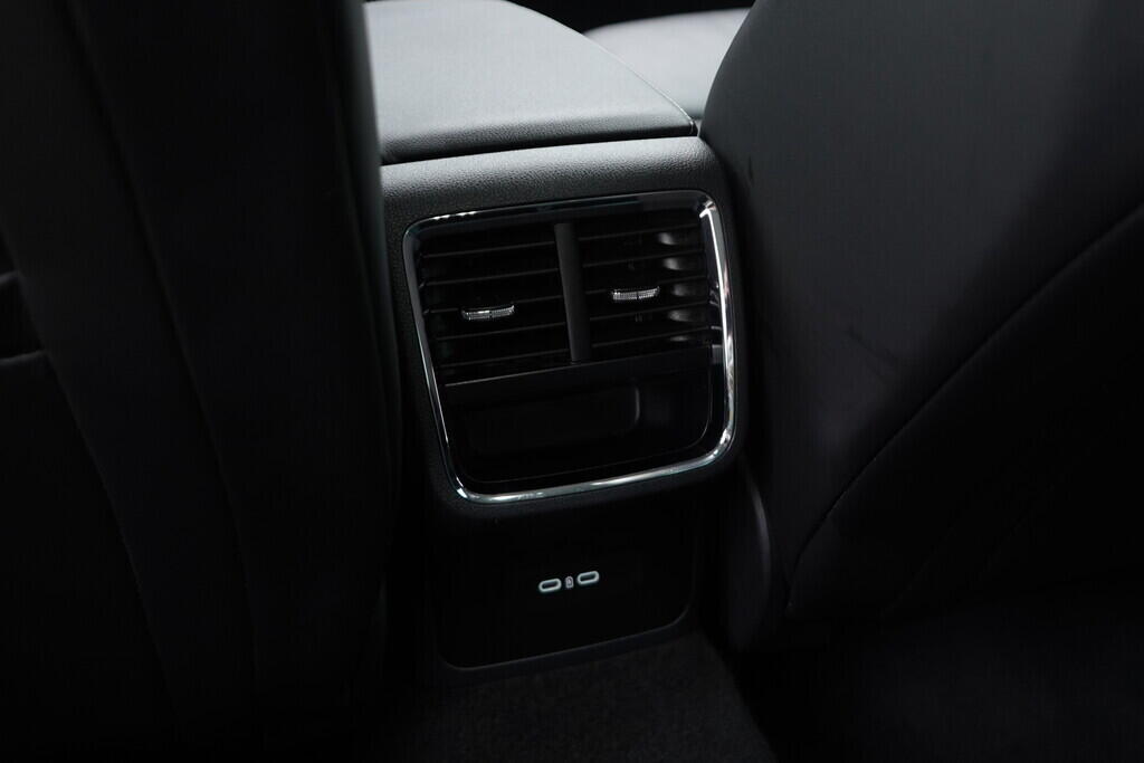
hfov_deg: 53.1
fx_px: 1144
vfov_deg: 36.9
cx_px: 572
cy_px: 382
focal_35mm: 36
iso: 400
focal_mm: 24
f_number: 2.8
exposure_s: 1/40
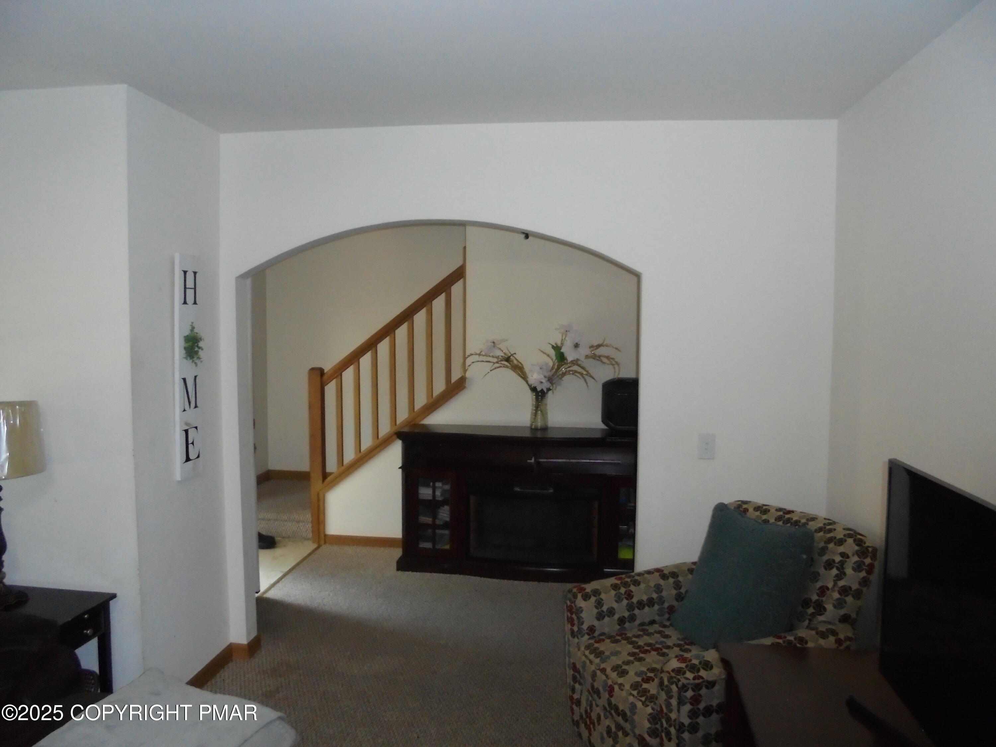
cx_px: 498
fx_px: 748
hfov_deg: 67.3
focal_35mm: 26
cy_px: 374
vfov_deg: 53.1
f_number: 3.5
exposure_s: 1/30
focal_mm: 4.6
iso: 400
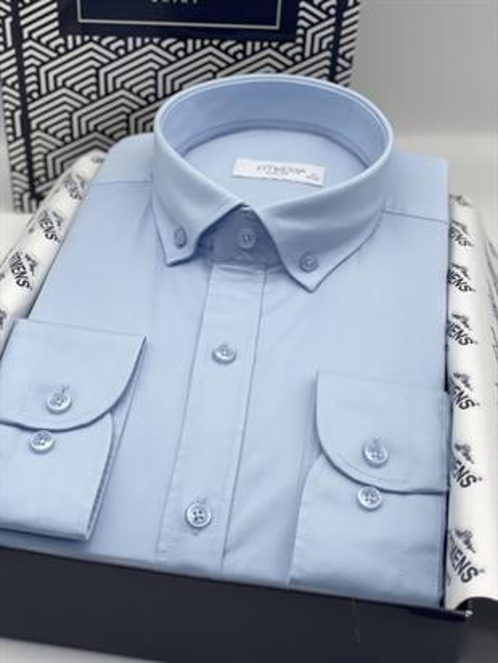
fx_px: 997
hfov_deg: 28.0
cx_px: 249
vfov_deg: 36.8
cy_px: 332
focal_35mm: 52
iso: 25
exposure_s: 1/148
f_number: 2
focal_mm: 6
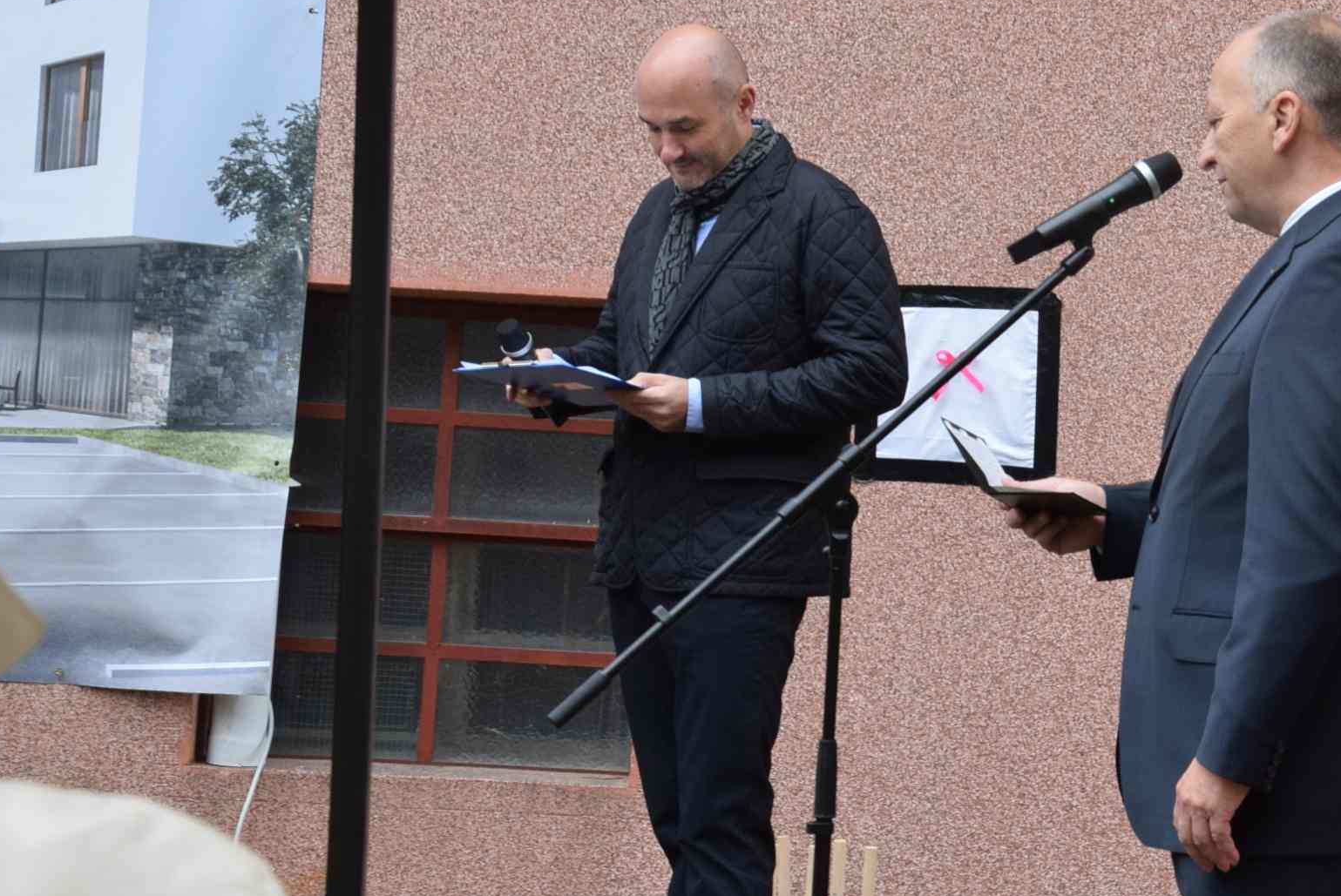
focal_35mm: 140
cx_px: 1296
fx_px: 5219
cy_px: 246
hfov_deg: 14.4
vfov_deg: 9.8
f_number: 10
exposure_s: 1/100
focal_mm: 48
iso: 400
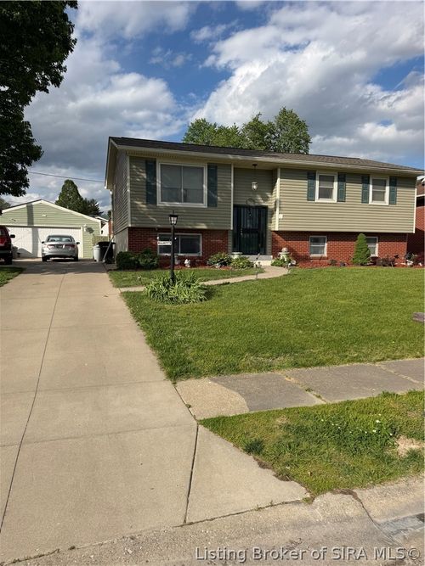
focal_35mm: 24
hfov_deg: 56.8
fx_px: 393
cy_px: 283
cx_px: 212
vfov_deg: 71.6
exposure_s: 1/5319
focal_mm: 6.76
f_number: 1.78
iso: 80
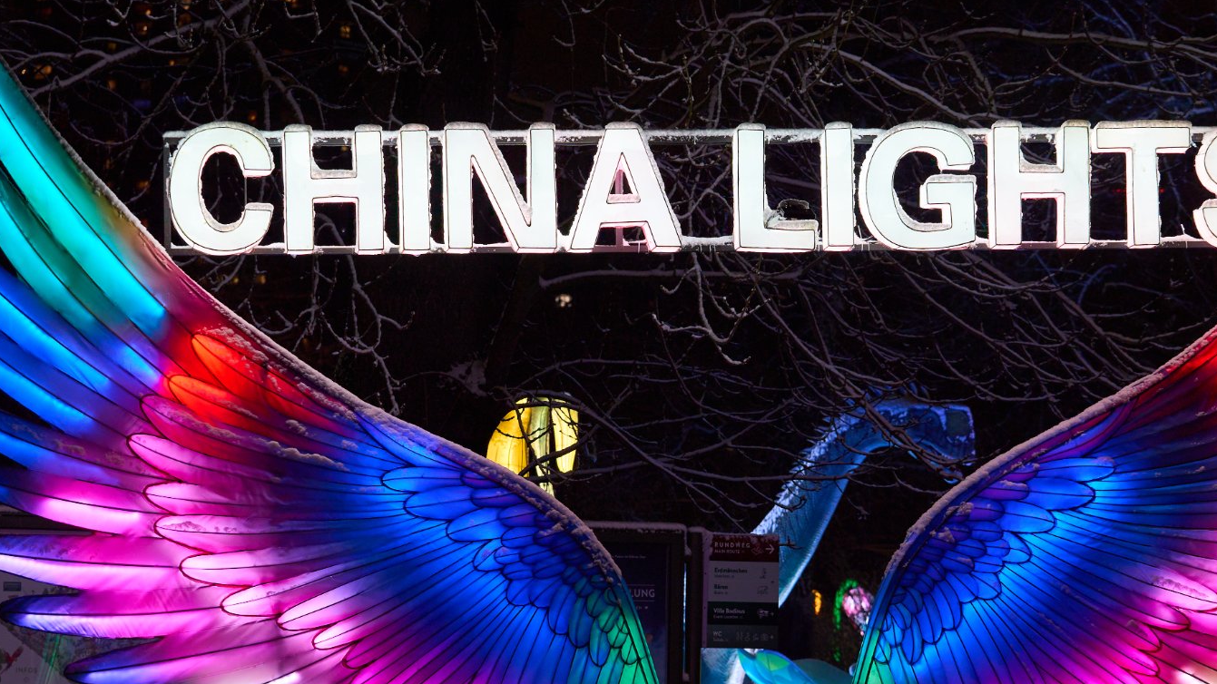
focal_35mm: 140
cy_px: 522
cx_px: 721
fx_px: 4517
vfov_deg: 8.6
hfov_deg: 15.3
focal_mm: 70
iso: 100
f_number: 4
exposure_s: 1/30
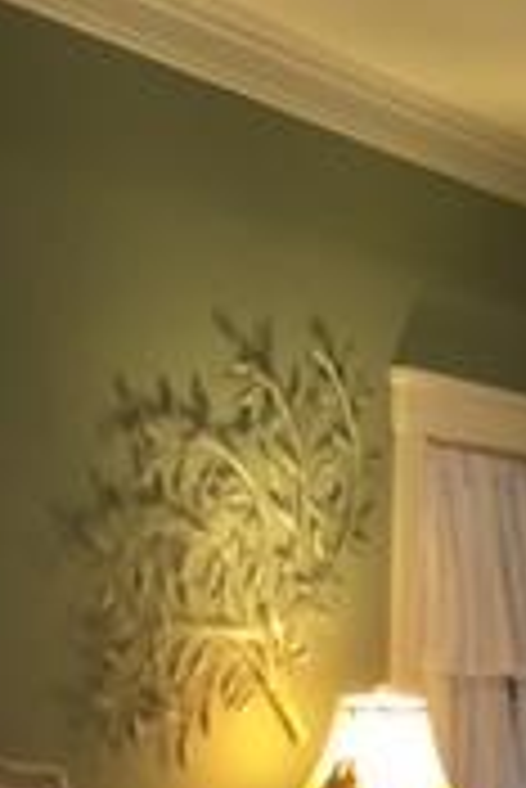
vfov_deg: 18.3
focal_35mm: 110
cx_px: 1146
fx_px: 2406
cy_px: 711
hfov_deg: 11.0
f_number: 2.2
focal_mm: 4.15
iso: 160
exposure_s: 1/30
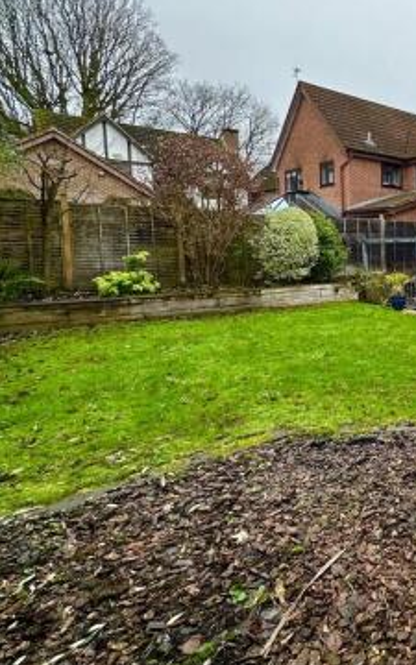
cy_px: 276
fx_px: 435
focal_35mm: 24
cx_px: 478
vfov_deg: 74.2
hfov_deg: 39.6
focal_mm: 2.22
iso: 40
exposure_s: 1/99
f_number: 2.2
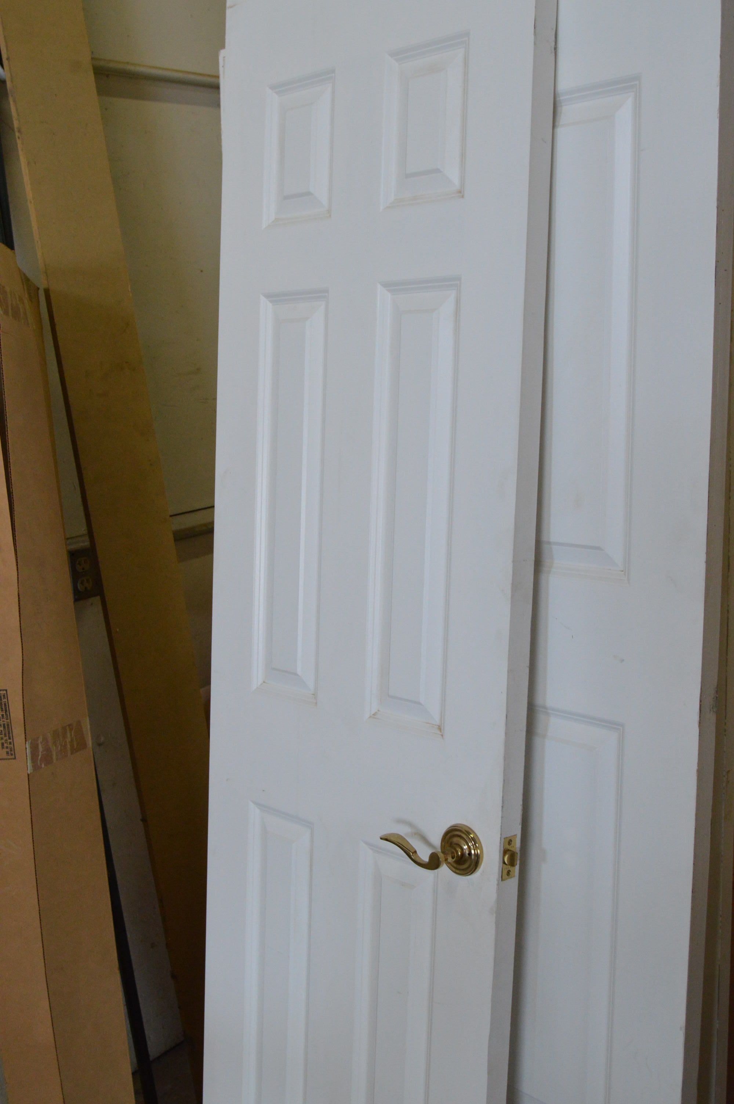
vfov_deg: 49.6
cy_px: 552
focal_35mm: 39
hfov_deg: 34.1
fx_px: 1195
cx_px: 367
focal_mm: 26
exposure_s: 1/80
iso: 1600
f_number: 5.6
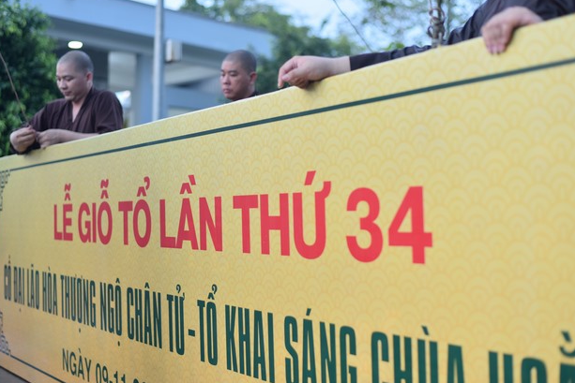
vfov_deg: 25.5
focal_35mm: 53
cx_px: 295
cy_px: 182
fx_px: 847
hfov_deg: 37.5
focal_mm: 50
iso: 200
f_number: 2.2
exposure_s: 1/125
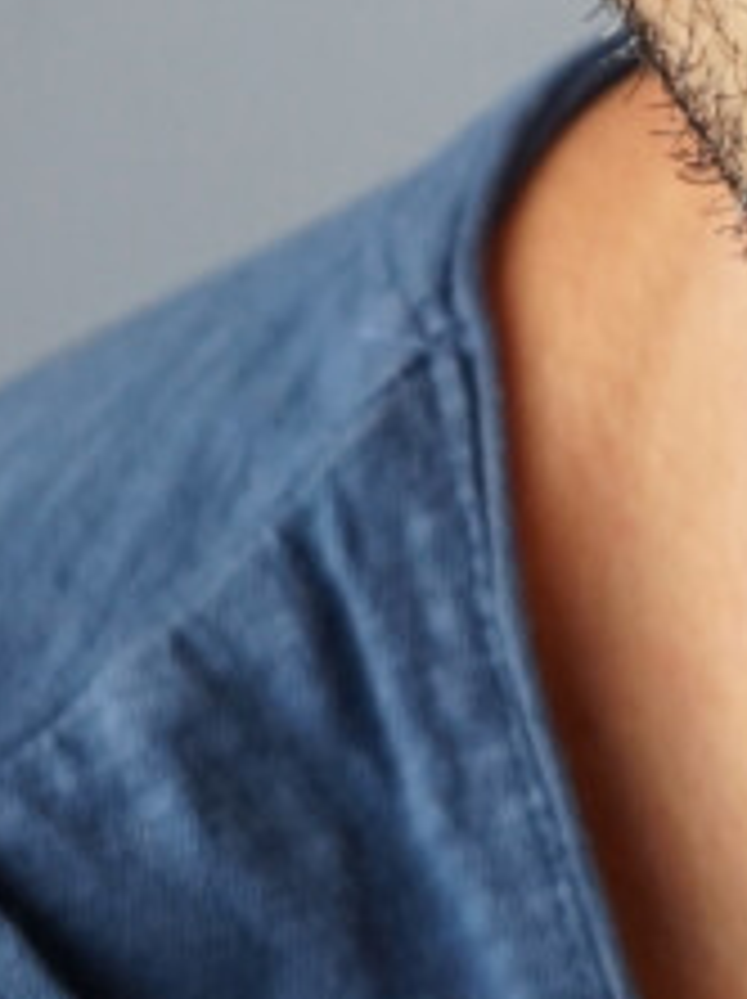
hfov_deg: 4.0
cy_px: -338
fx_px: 10494
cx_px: 1822
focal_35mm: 364
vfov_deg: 5.4
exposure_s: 1/800
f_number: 5.6
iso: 1000
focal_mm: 70
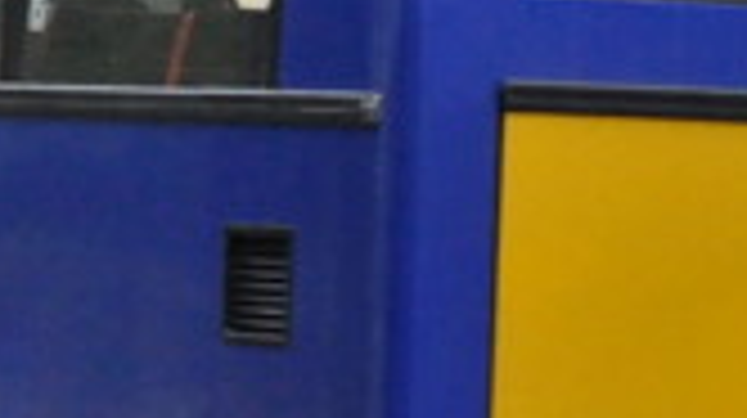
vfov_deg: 2.6
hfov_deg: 4.6
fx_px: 9258
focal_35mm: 468
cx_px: 94
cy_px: -108
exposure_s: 1/320
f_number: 5.6
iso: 1600
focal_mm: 55
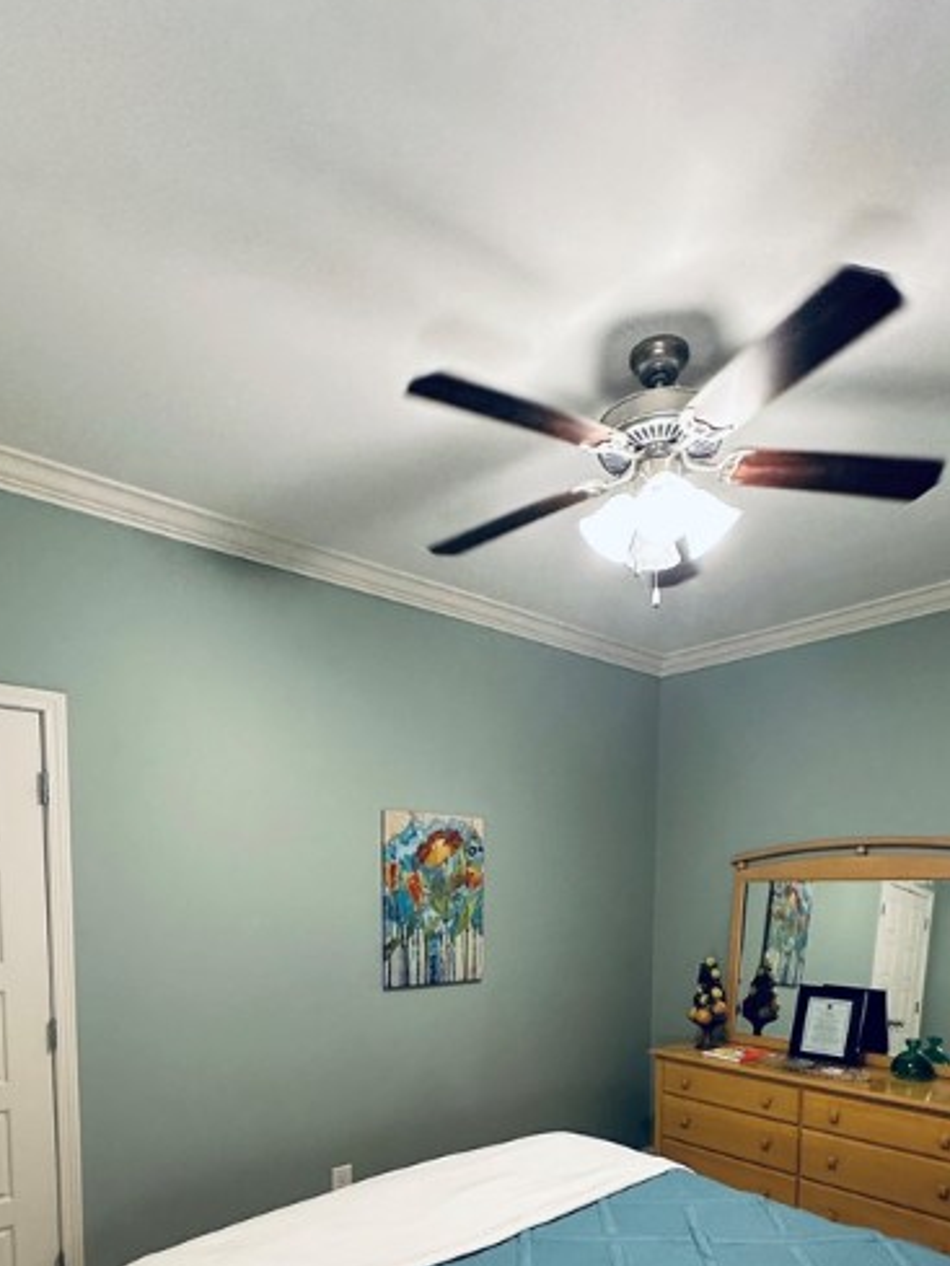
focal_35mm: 22
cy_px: 955
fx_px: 805
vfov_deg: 71.0
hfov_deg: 61.1
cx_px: 497
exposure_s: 1/60
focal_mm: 2.22
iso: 250
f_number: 2.2
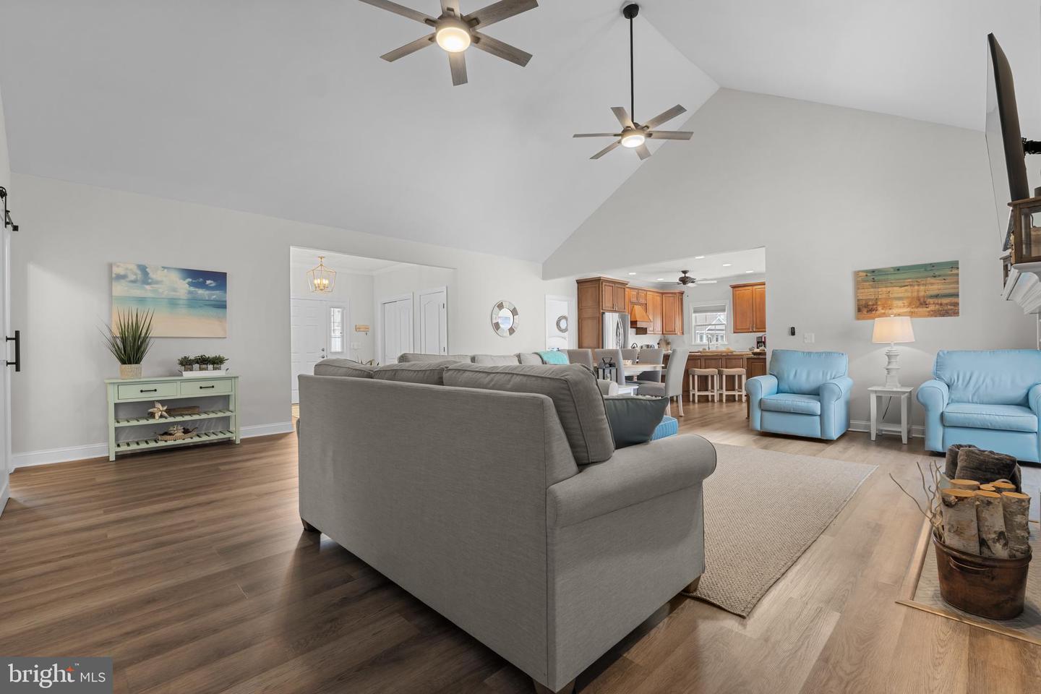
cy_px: 347
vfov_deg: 74.1
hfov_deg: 97.1
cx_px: 520
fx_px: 460
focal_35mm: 16
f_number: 7.1
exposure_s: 1.6
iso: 200
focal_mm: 10.6
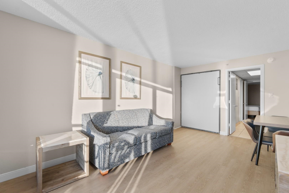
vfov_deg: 77.3
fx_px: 120
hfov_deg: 100.4
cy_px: 96
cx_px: 144
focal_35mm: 15
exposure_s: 1/25
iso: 100
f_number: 4.5
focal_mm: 10
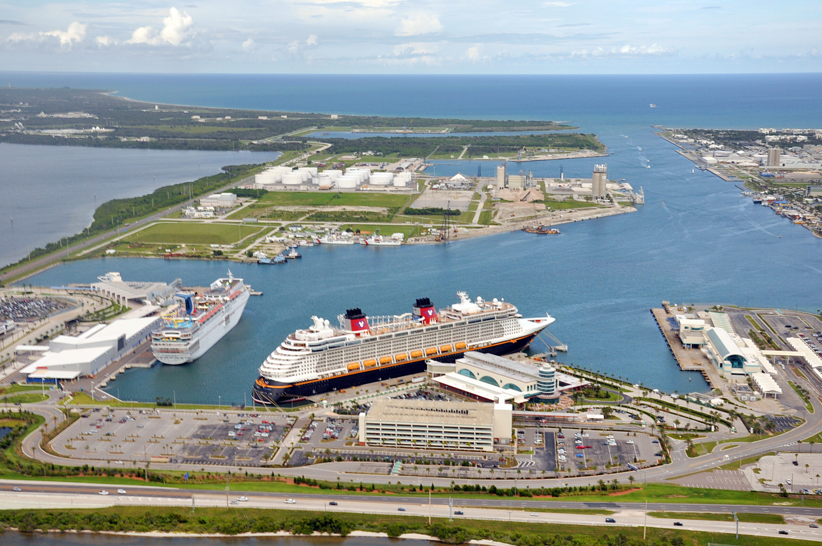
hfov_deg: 41.2
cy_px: 273
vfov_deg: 28.0
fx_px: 1095
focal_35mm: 48
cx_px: 411
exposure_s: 1/250
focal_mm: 32
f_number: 8
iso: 250
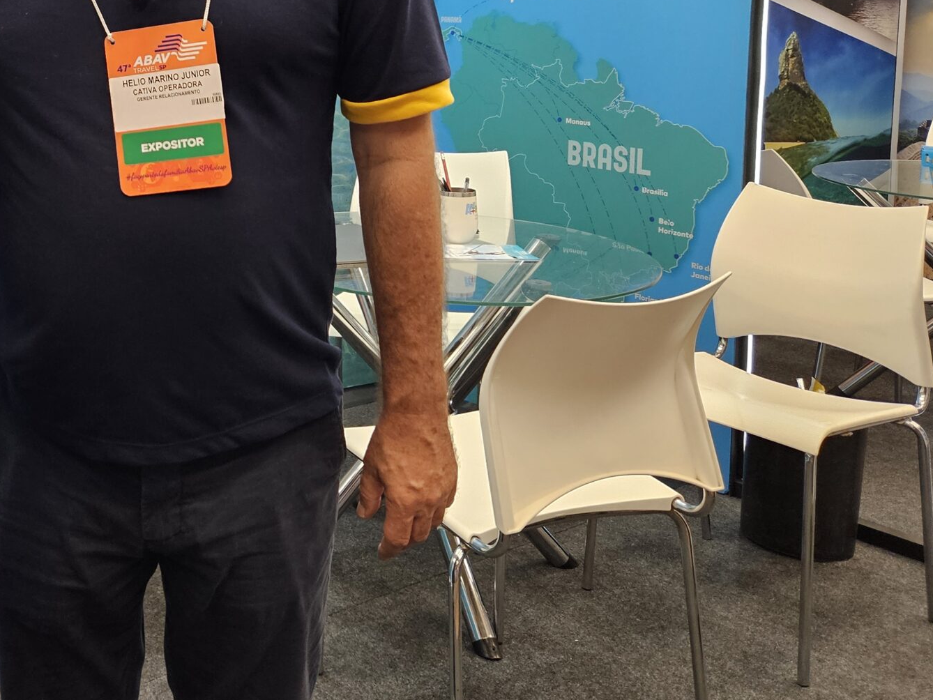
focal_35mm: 44
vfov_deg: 31.4
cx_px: 60
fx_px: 1186
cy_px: 79
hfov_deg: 39.2
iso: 250
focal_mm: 5.4
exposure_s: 1/120
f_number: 1.8
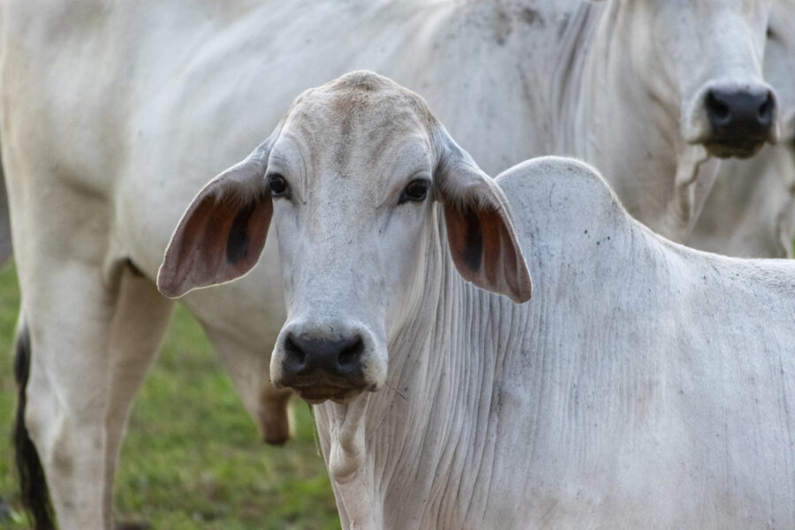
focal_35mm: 300
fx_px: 6624
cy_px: 265
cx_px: 398
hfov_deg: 6.9
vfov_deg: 4.6
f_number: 5.6
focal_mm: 200
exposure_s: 1/125
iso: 2000
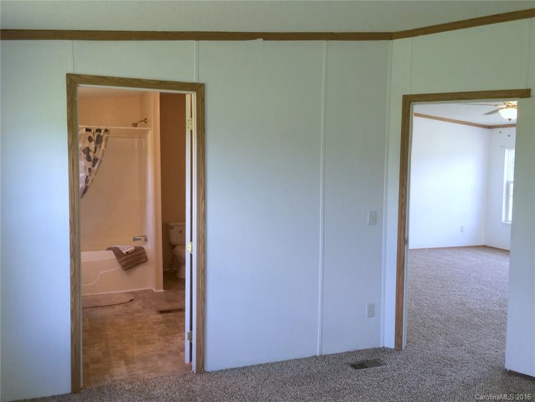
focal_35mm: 29
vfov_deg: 48.2
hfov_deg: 61.7
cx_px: 268
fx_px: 448
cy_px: 201
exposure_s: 1/40
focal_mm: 4.15
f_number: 2.2
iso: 32
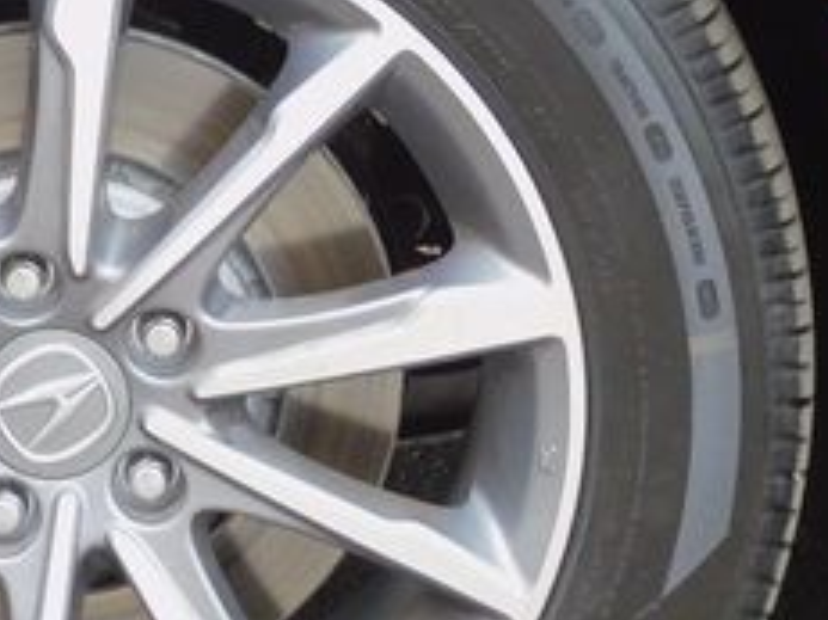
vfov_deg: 7.6
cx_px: 190
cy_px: 280
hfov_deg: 10.2
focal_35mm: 194
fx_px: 4638
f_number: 4.5
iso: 200
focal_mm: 12.5
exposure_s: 1/30
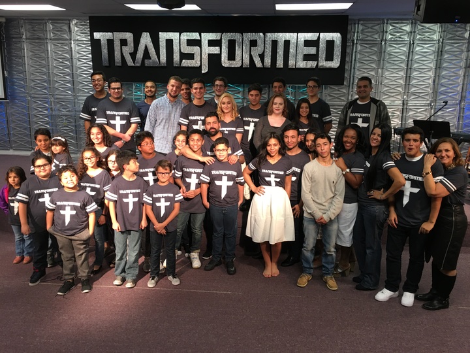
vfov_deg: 48.2
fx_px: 394
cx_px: 235
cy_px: 176
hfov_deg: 61.7
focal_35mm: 29
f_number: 2.2
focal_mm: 4.15
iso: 40
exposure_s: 1/15
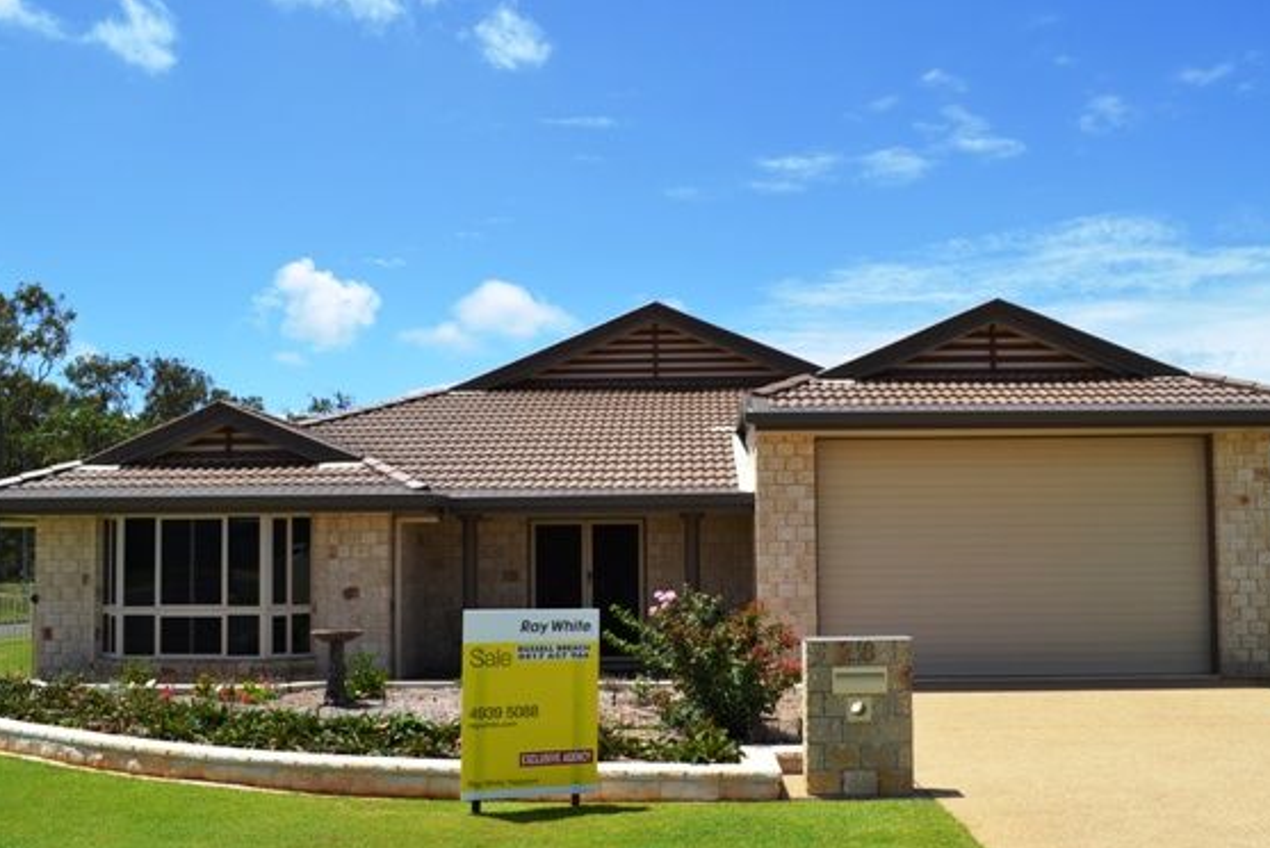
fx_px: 1094
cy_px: 482
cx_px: 643
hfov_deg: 60.3
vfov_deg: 42.3
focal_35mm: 31
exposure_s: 1/200
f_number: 10
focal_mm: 18
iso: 100
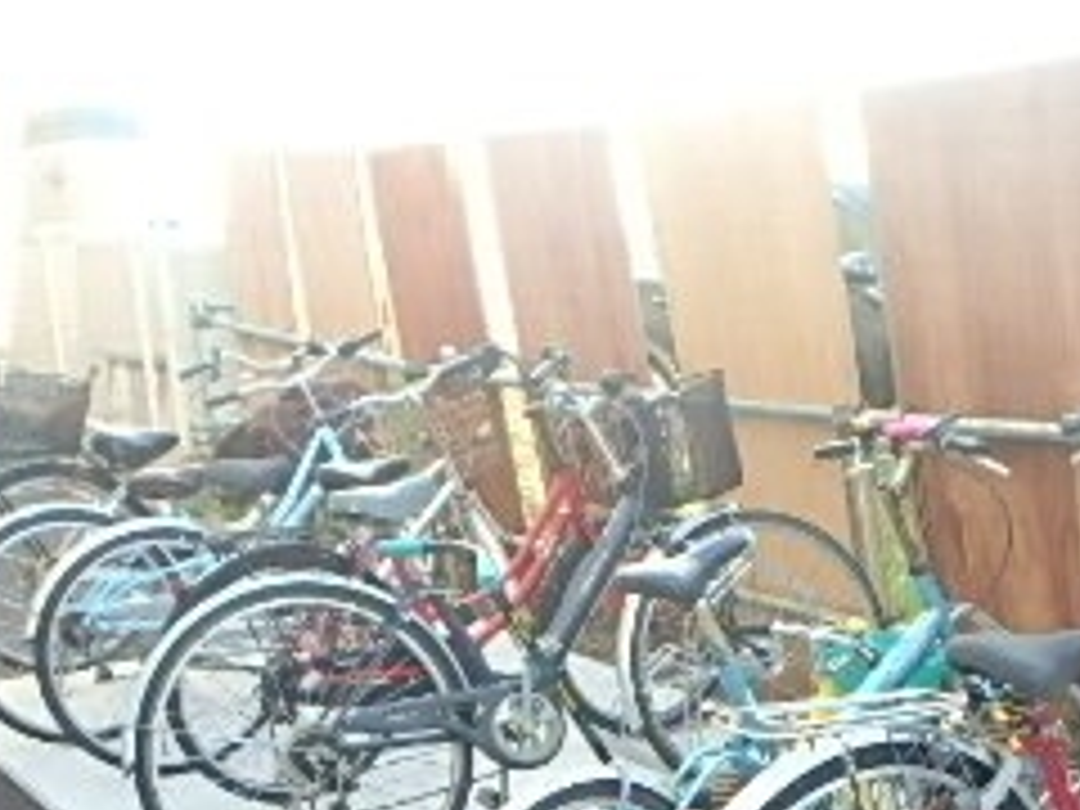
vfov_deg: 24.5
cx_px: 868
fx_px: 1747
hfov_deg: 33.3
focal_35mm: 56
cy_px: 864
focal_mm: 3.7
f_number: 3.5
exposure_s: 1/125
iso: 200
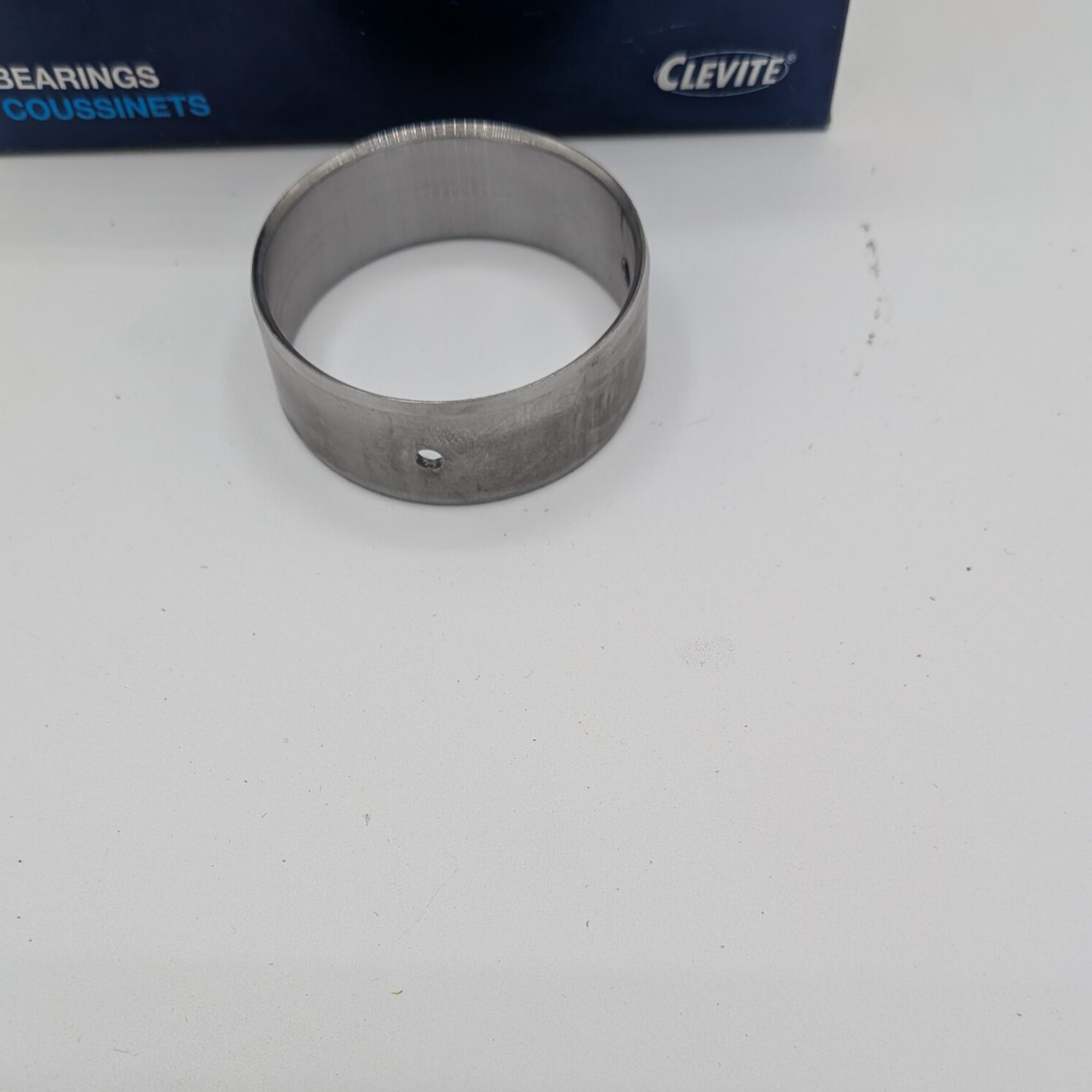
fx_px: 1285
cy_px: 828
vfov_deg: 44.4
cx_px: 547
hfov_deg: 46.0
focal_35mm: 36
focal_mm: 4.53
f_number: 1.7
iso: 50
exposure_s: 1/253
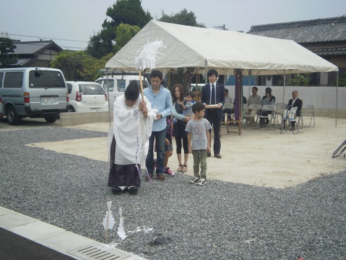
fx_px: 430
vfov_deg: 33.6
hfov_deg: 43.9
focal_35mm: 43
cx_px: 173
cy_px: 130
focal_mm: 7.61
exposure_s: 1/800
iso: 100
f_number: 3.4
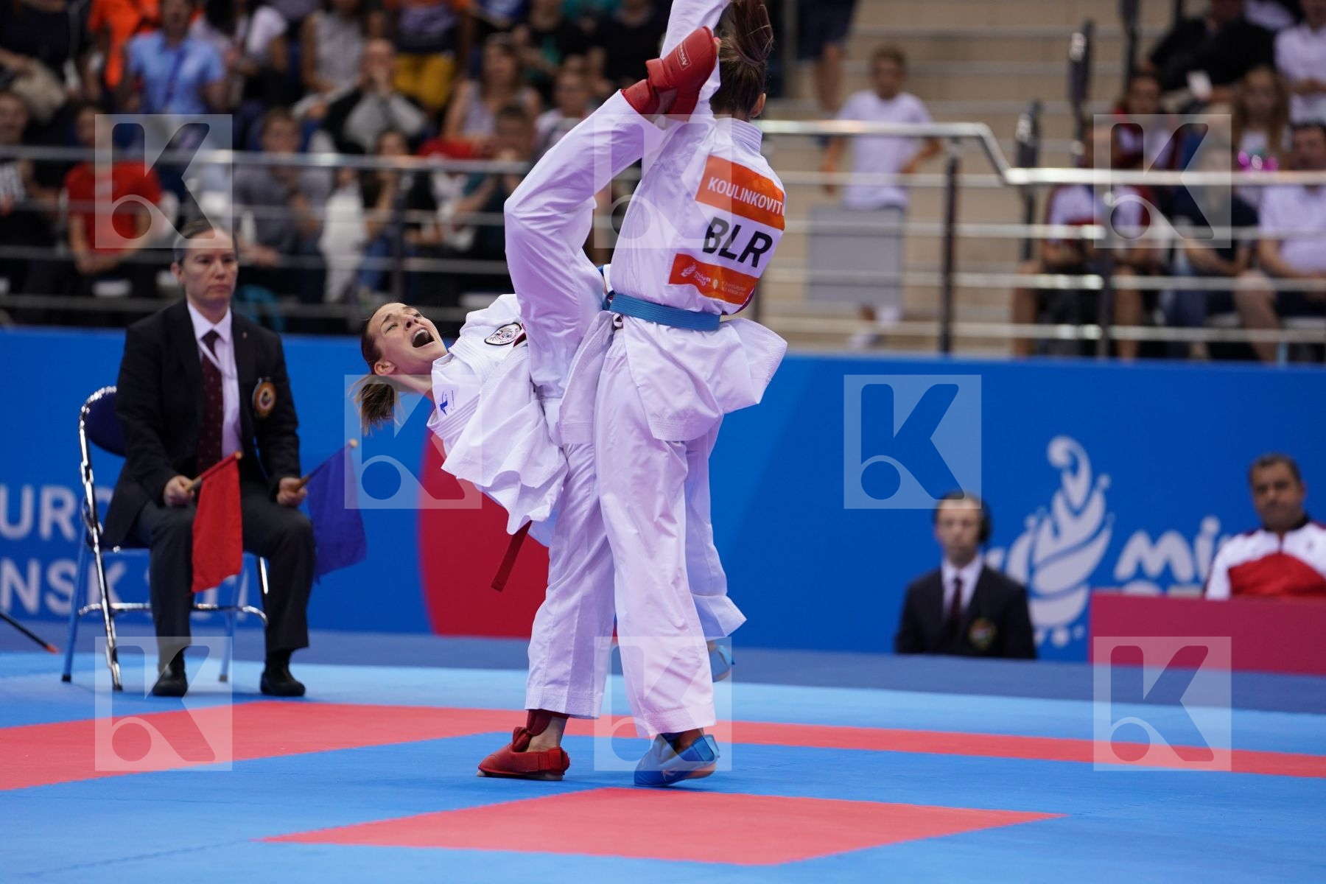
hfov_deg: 10.3
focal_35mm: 200
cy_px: 442
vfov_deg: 6.9
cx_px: 663
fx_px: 7366
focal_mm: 200
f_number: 2.8
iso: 1000
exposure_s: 1/1000
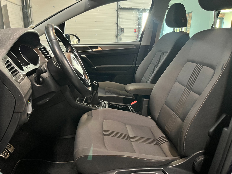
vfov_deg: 53.1
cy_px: 87
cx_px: 116
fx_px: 174
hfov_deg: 67.3
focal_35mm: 26
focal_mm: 5.1
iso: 500
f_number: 1.6
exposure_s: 1/25
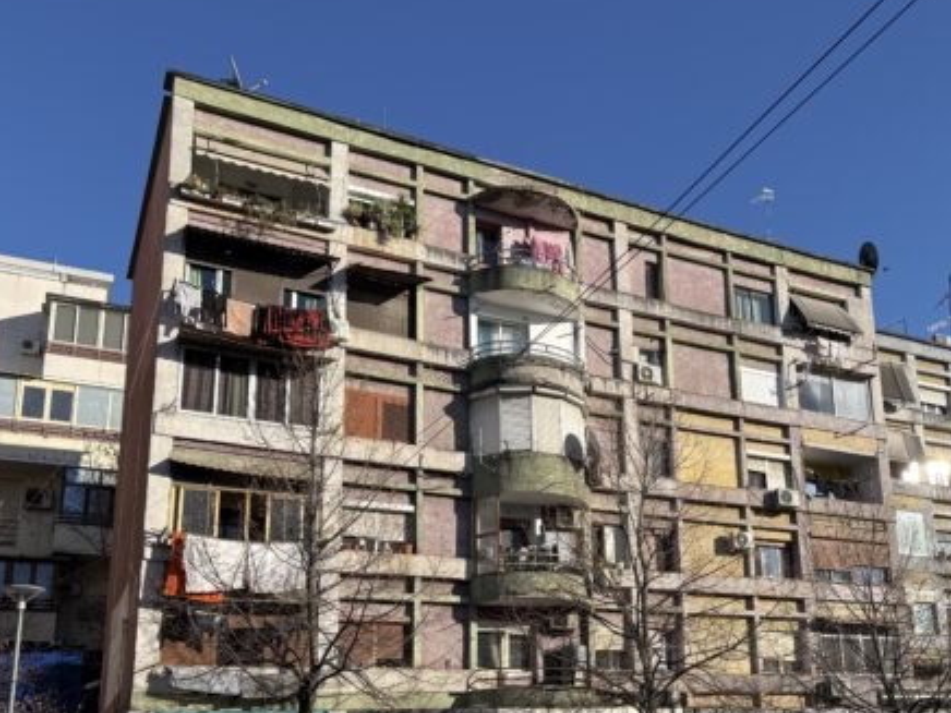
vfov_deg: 36.9
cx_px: 694
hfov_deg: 47.4
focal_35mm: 38
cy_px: 532
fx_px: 1044
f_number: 1.78
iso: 80
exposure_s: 1/4167
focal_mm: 6.76
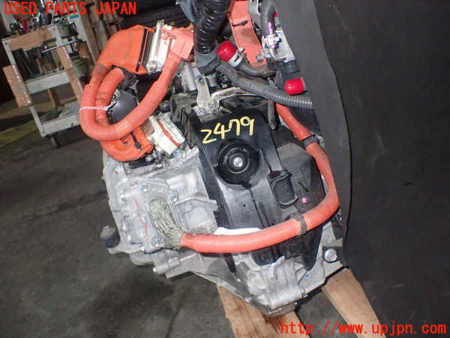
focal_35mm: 30
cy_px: 169
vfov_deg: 46.8
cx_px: 225
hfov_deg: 60.0
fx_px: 390
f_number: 6.3
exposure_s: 1/30
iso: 800
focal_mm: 5.4
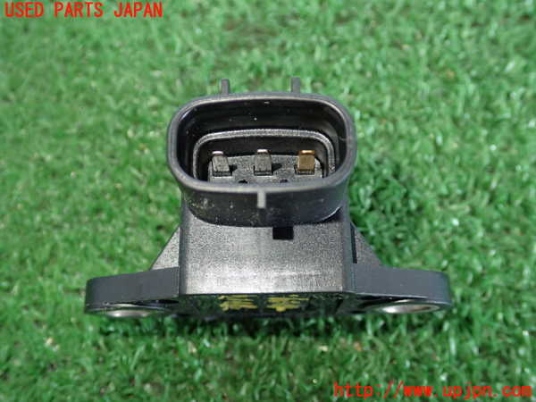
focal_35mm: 41
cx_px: 268
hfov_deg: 45.8
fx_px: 635
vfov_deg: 35.1
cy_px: 201
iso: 200
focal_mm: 7.31
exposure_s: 1/40
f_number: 2.8
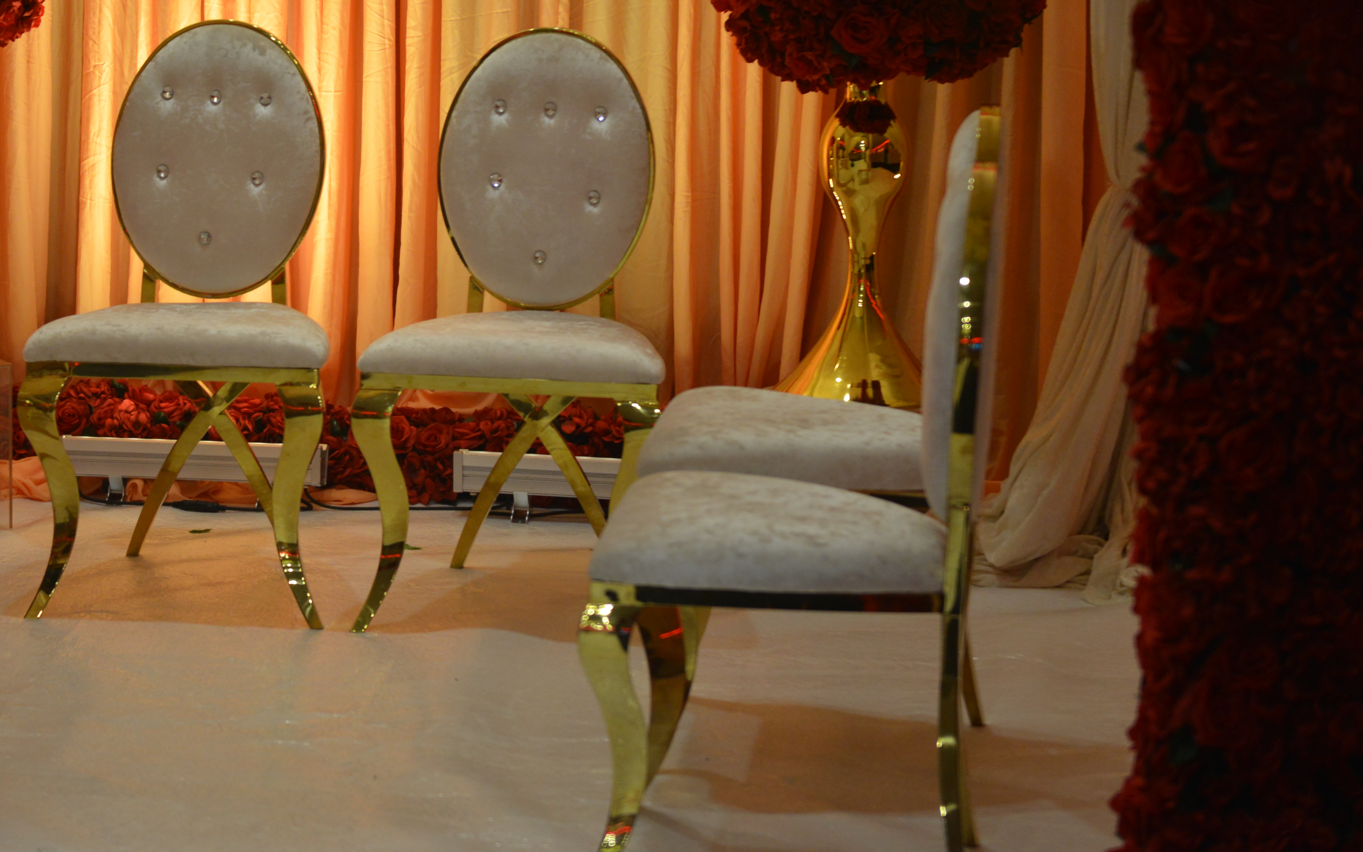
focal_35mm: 114
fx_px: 4235
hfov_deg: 18.2
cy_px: 197
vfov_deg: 11.5
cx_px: 317
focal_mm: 70
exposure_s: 1/125
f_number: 2.8
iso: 1250
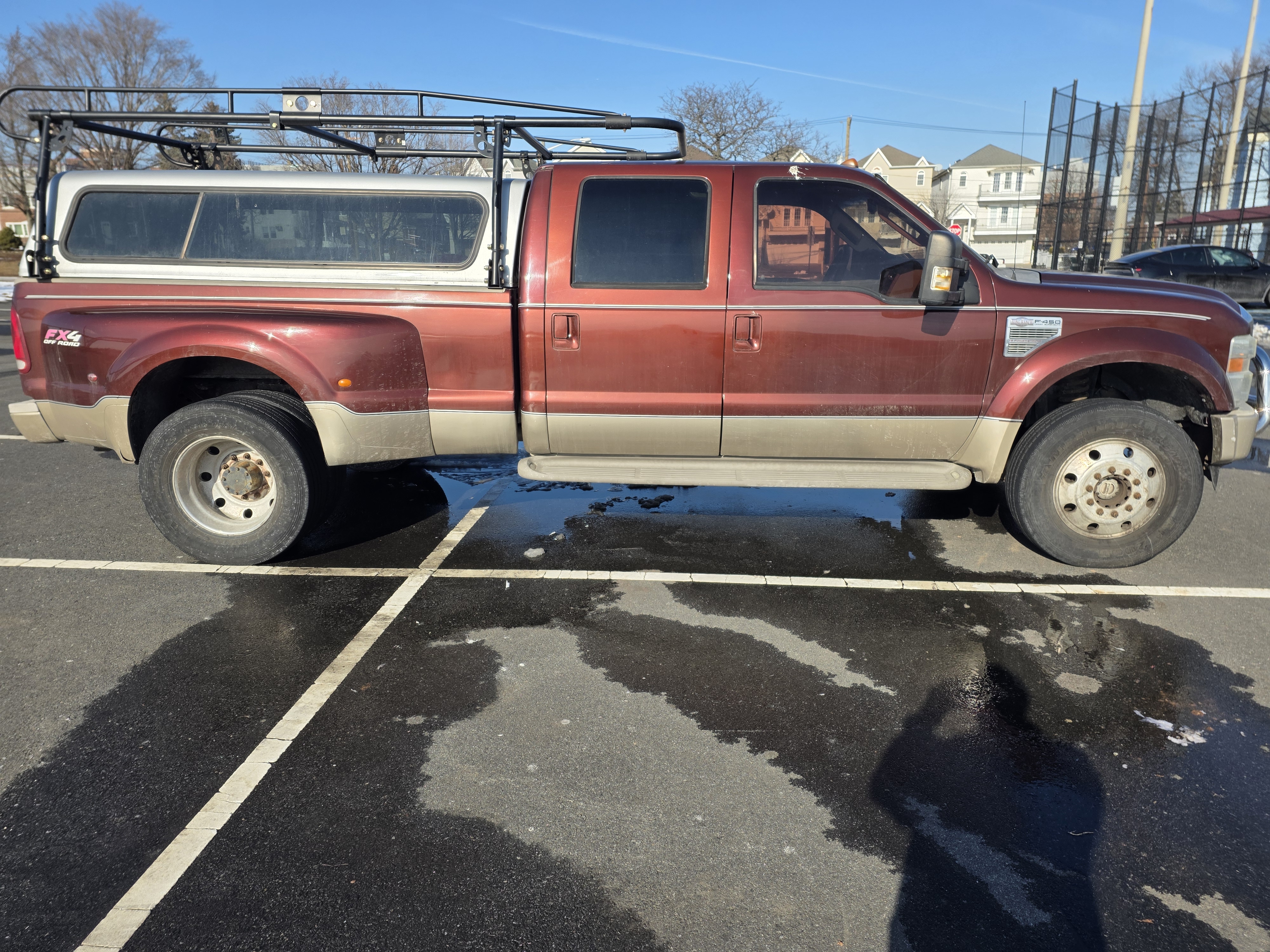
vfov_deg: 58.9
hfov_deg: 73.9
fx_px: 844
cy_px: 476
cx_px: 635
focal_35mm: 23
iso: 80
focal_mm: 6.25
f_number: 1.7
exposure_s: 1/5447
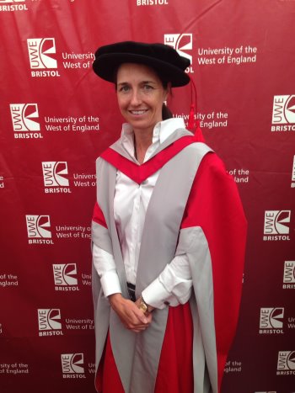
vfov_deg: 55.4
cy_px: 196
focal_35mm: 33
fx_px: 375
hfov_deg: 42.9
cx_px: 148
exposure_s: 1/60
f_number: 2.4
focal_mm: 4.12
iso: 50
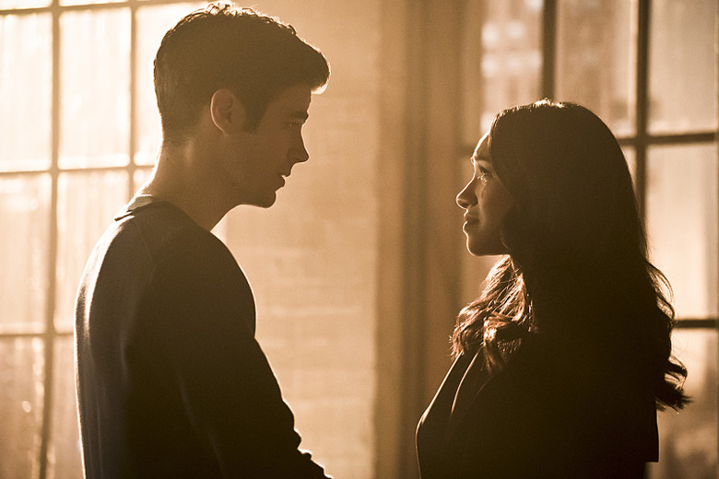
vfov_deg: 8.5
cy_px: 240
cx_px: 360
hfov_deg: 12.8
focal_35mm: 161
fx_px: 3215
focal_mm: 161
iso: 6400
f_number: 4
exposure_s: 1/160
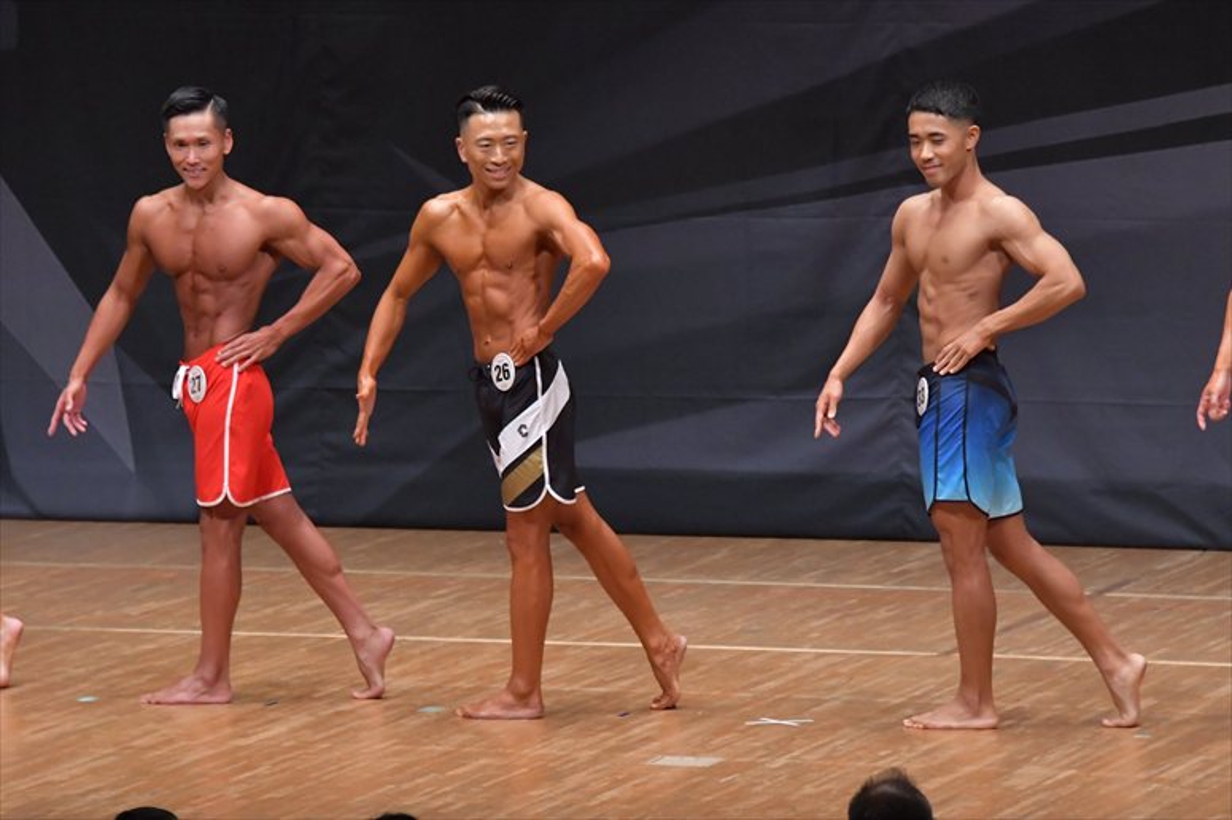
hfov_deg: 8.1
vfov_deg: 5.4
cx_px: 616
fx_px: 8723
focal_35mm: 255
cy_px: 410
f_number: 5.6
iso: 6400
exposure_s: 1/400
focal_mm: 170
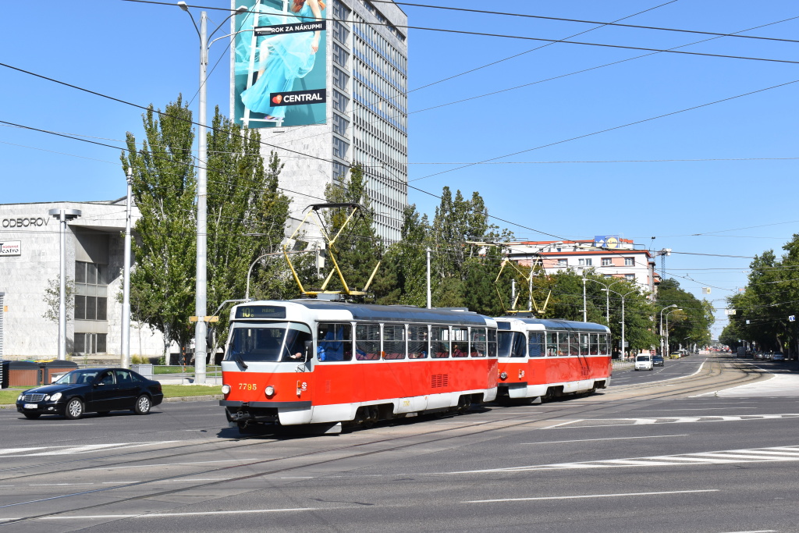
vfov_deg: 28.1
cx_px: 400
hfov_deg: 41.1
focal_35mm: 48
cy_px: 266
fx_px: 1065
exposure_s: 1/400
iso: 200
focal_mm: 32
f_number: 10
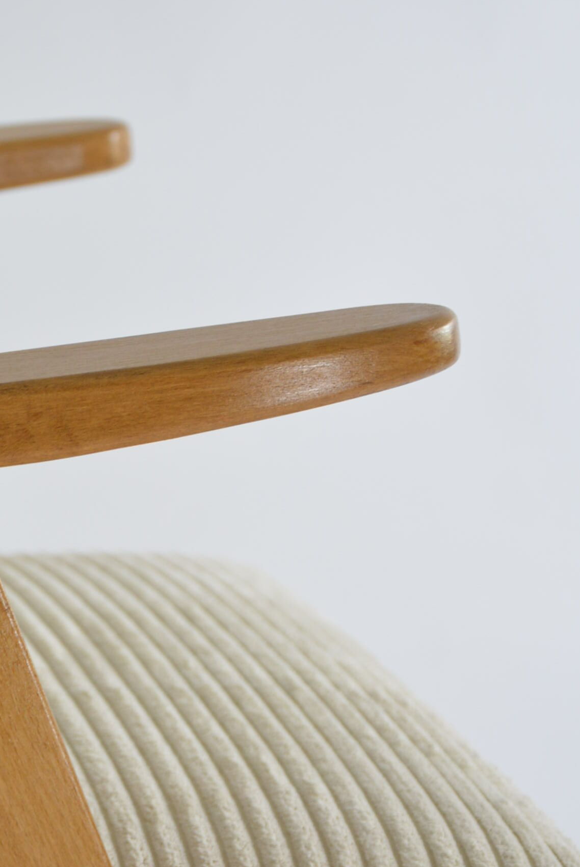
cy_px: 425
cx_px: 118
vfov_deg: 11.8
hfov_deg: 7.9
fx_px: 4196
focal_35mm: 174
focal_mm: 66
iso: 720
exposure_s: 1/125
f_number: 5.6
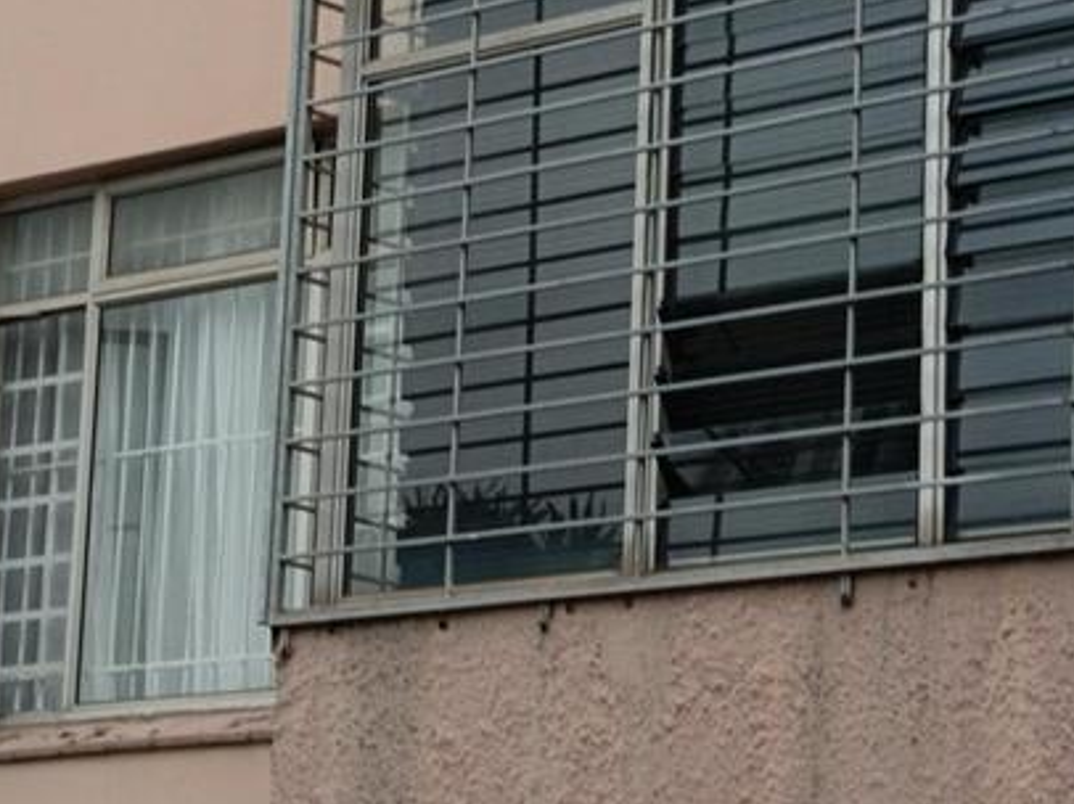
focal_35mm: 142
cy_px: 312
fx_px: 4403
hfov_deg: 13.9
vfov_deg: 10.4
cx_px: 439
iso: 154
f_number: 1.75
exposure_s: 1/100
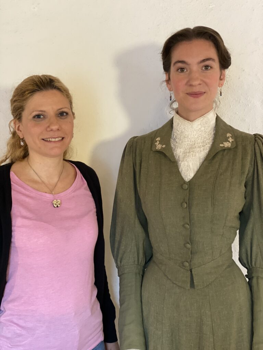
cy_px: 175
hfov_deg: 28.0
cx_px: 132
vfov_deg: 36.8
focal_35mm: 52
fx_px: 527
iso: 320
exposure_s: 1/25
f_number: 2
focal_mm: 6
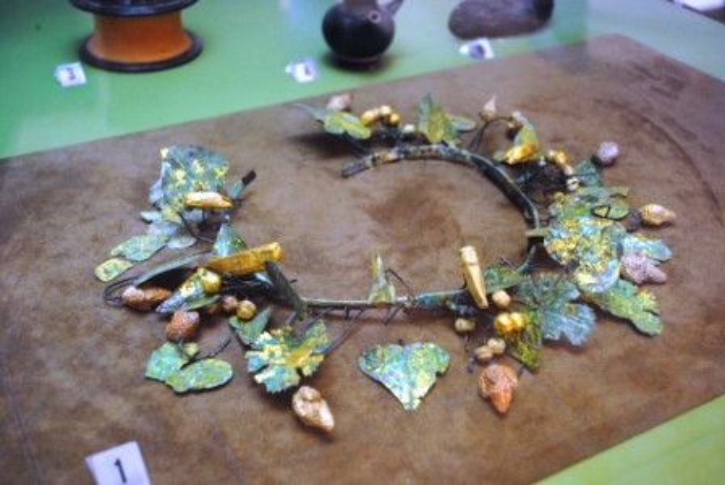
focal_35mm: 45
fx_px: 907
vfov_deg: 30.0
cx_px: 362
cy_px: 242
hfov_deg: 43.6
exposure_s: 1/30
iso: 400
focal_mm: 30
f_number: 4.5
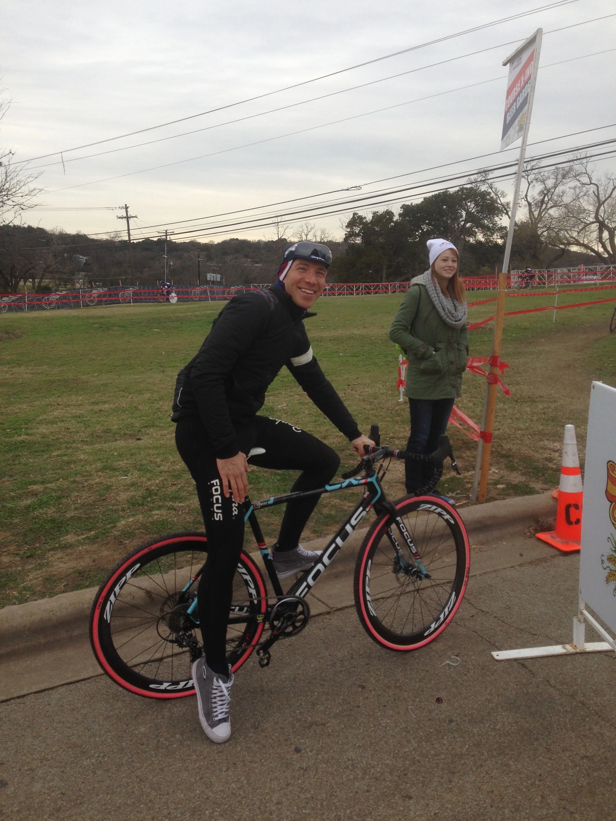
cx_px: 308
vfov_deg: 55.4
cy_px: 410
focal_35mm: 33
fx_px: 783
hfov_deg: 42.9
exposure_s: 1/507
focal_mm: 4.12
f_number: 2.4
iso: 50
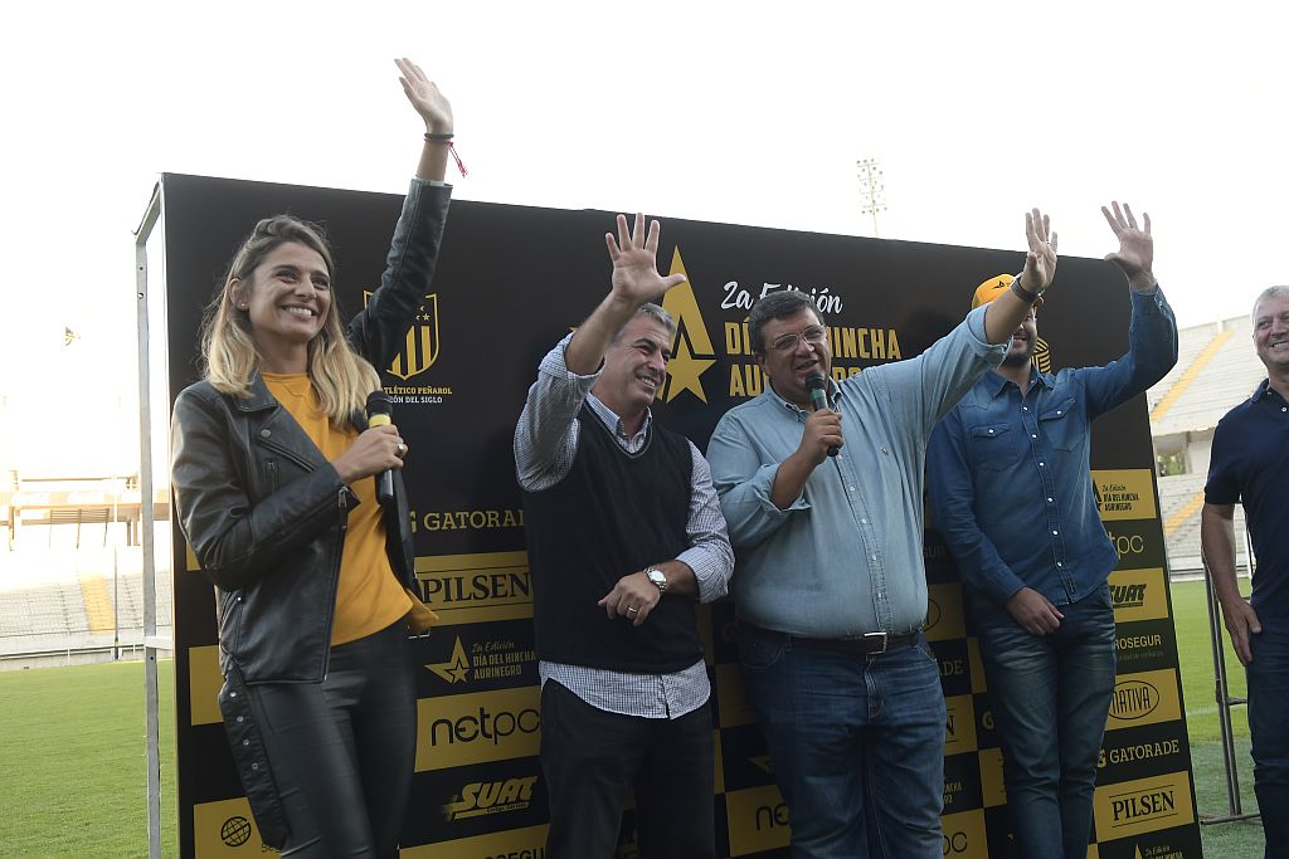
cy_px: 430
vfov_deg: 38.4
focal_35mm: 34
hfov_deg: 55.1
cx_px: 644
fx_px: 1235
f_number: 4.5
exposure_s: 1/160
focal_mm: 23
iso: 400
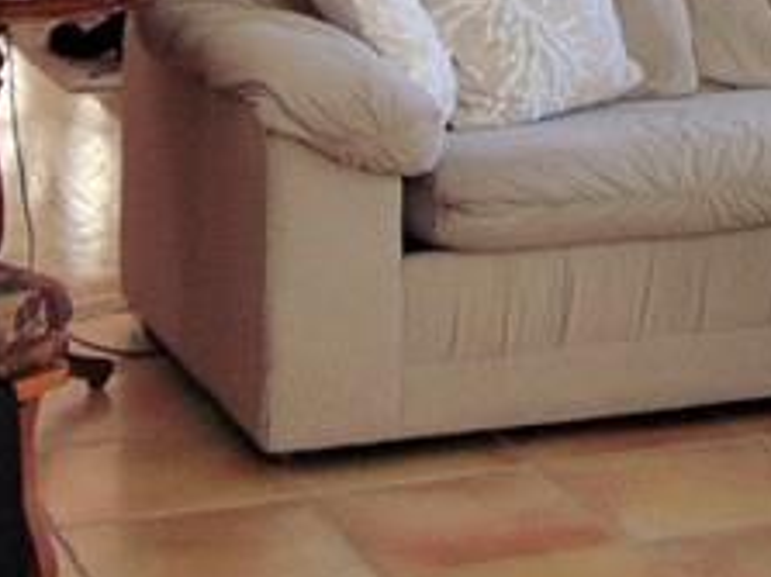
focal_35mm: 115
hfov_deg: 16.9
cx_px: 681
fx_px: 2560
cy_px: -517
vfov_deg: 11.7
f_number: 3
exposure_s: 1/30
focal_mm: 4.5
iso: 100
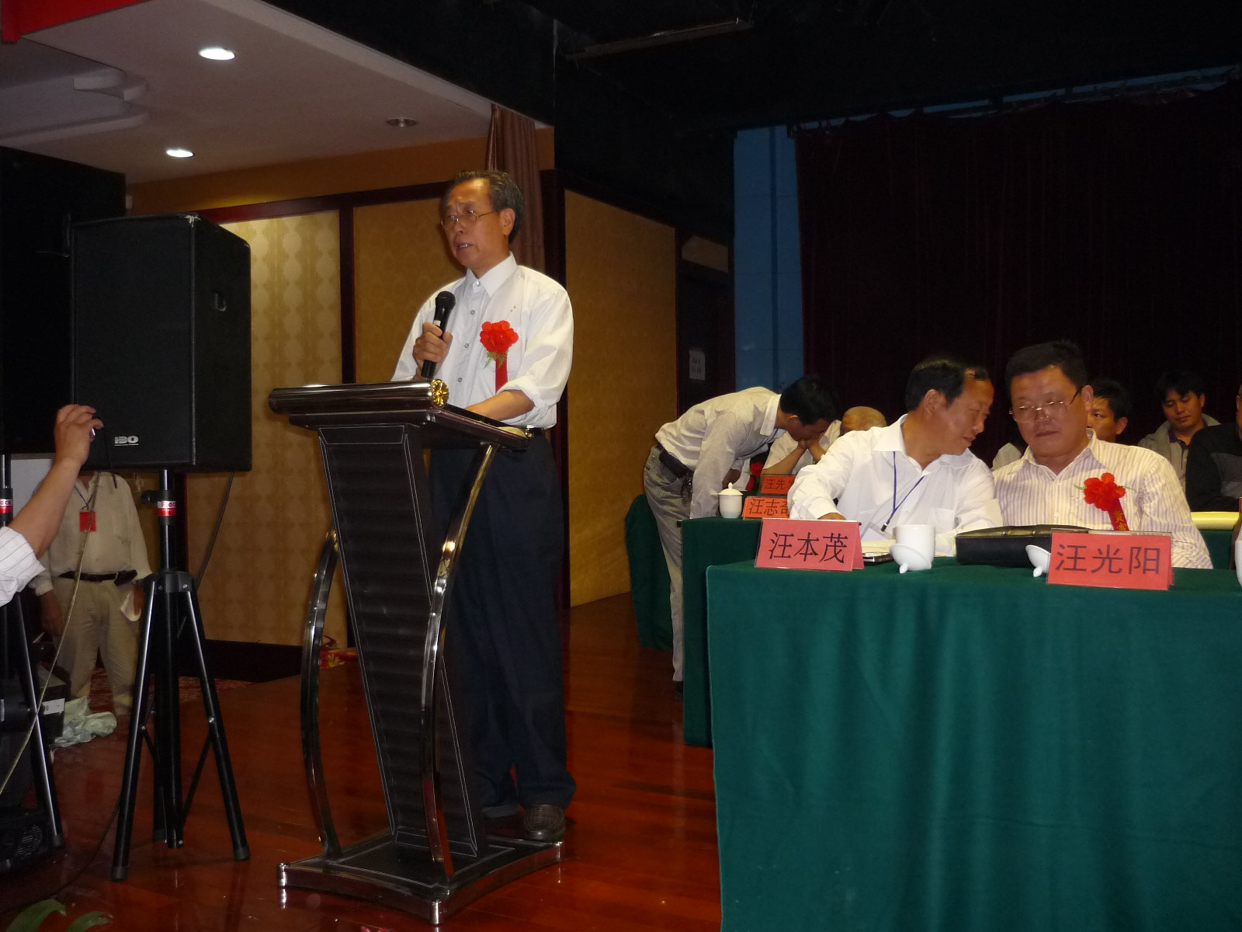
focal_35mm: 33
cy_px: 466
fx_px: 1184
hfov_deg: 55.4
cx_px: 621
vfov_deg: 42.9
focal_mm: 5.5
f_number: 2.8
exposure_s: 1/30
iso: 320
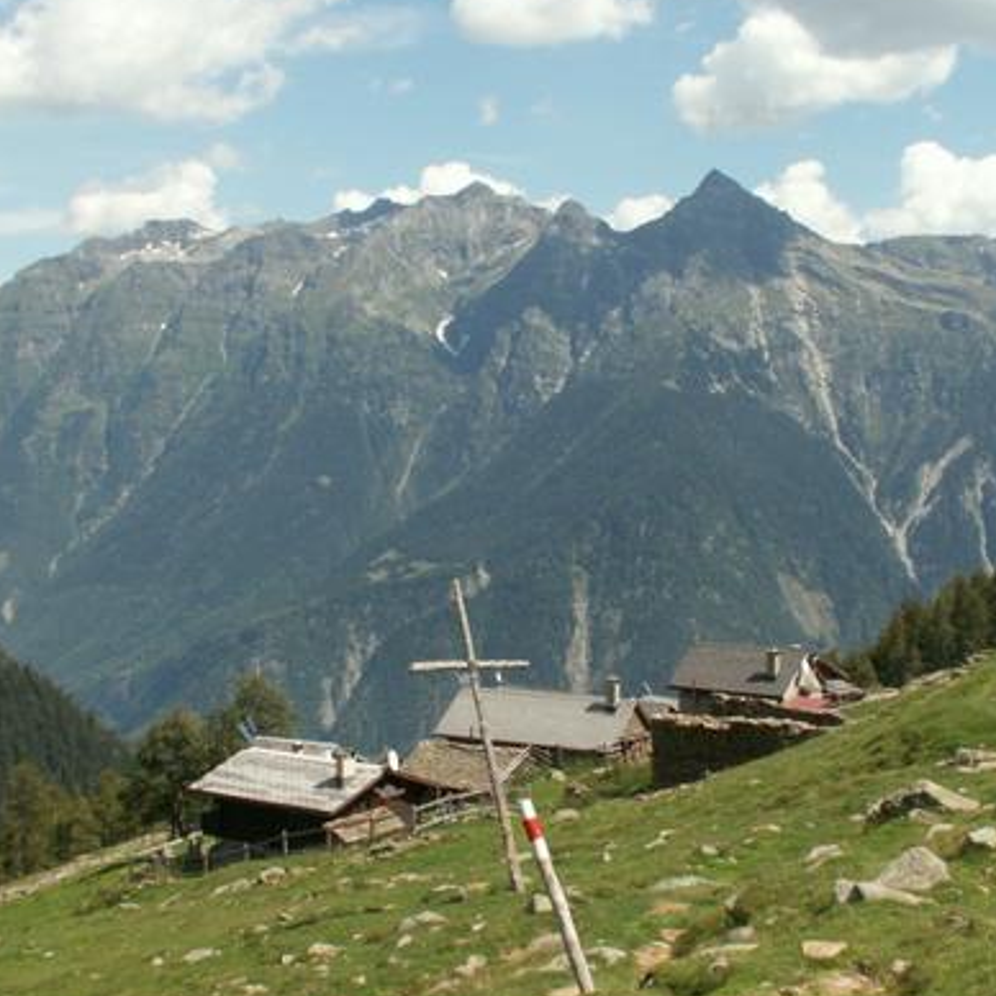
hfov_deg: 33.4
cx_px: 552
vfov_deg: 33.4
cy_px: 495
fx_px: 1660
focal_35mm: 51
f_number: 6.3
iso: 50
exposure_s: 1/200
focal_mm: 5.86
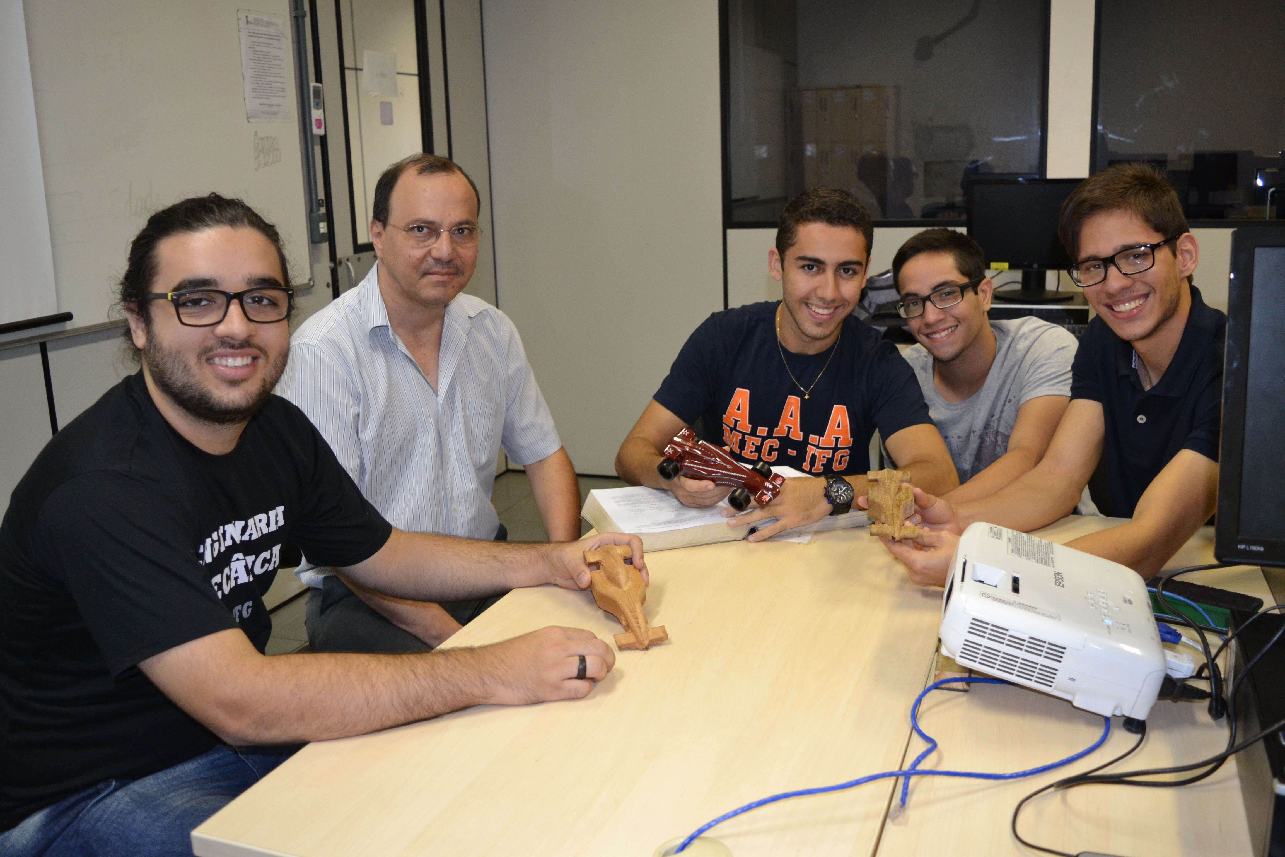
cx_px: 642
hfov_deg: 57.2
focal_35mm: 33
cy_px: 428
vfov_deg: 40.0
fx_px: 1178
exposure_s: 1/60
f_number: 3.8
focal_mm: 22
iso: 1100
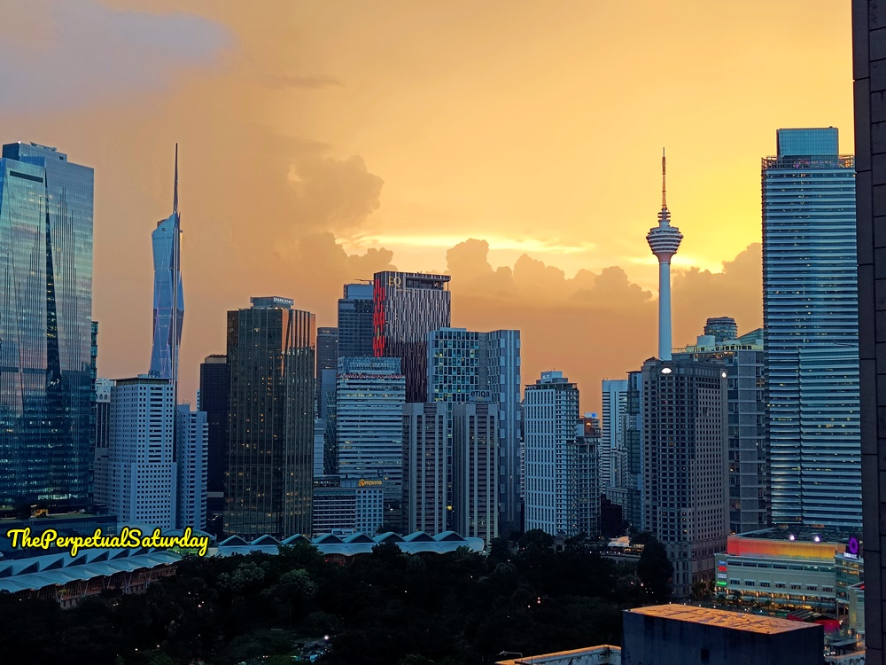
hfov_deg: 39.7
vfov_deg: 30.3
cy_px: 332
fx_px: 1229
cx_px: 443
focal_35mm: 48
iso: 100
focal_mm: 5.59
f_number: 1.8
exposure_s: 1/50
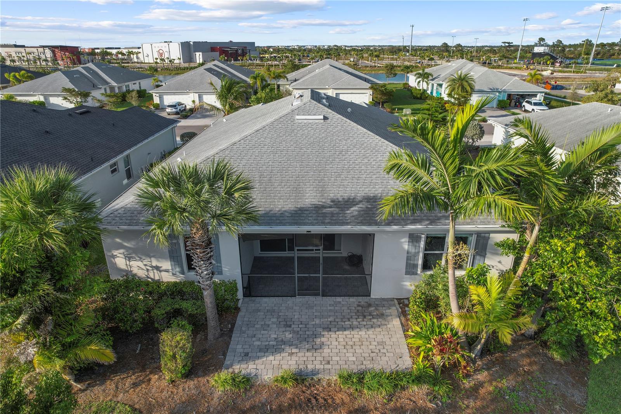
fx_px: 379
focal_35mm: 22
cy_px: 207
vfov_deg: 57.2
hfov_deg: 78.6
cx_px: 310
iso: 110
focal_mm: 8.38
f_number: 2.8
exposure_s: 1/500
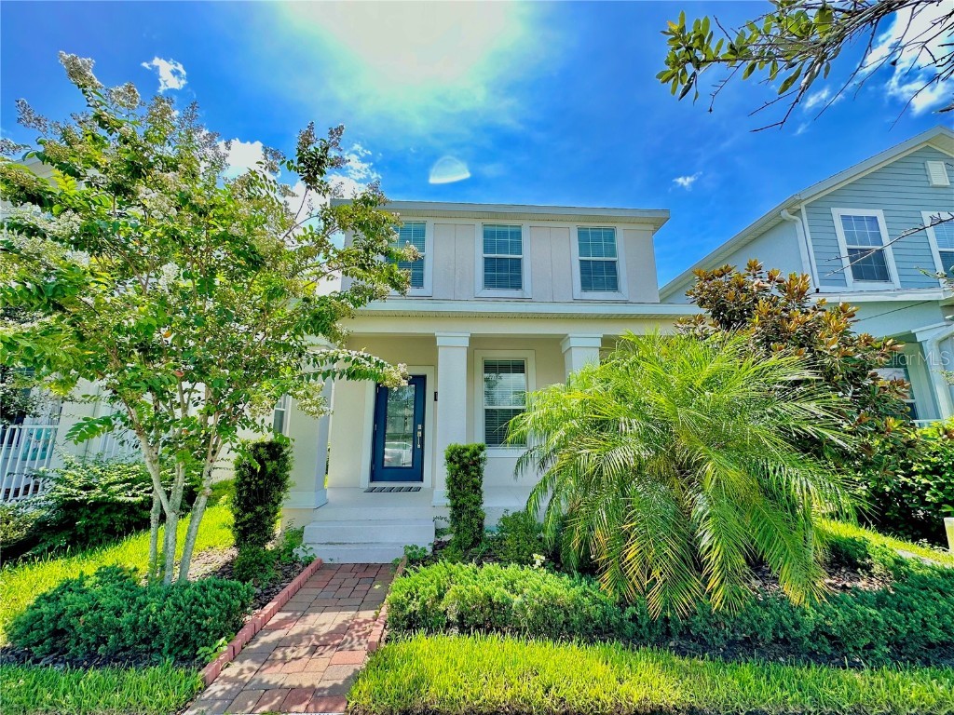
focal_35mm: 14
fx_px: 386
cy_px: 358
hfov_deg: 102.1
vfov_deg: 85.7
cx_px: 477
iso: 40
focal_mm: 2.22
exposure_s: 1/483
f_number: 2.2
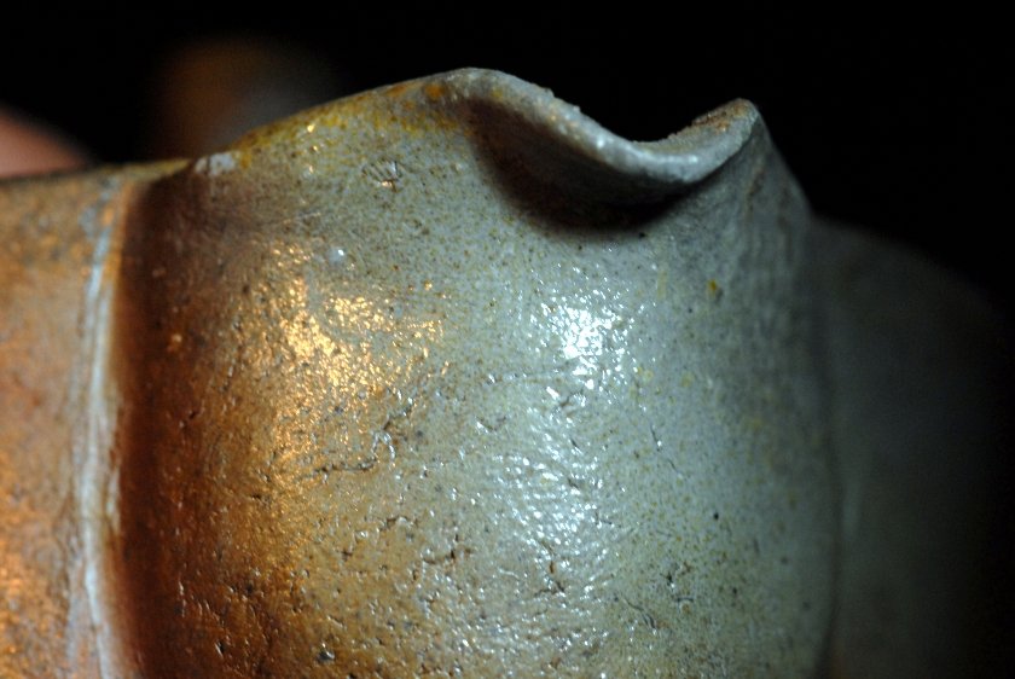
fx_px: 4445
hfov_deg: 13.0
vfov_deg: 8.7
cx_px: 508
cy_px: 340
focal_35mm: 158
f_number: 13
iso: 400
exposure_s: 1/60
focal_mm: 105
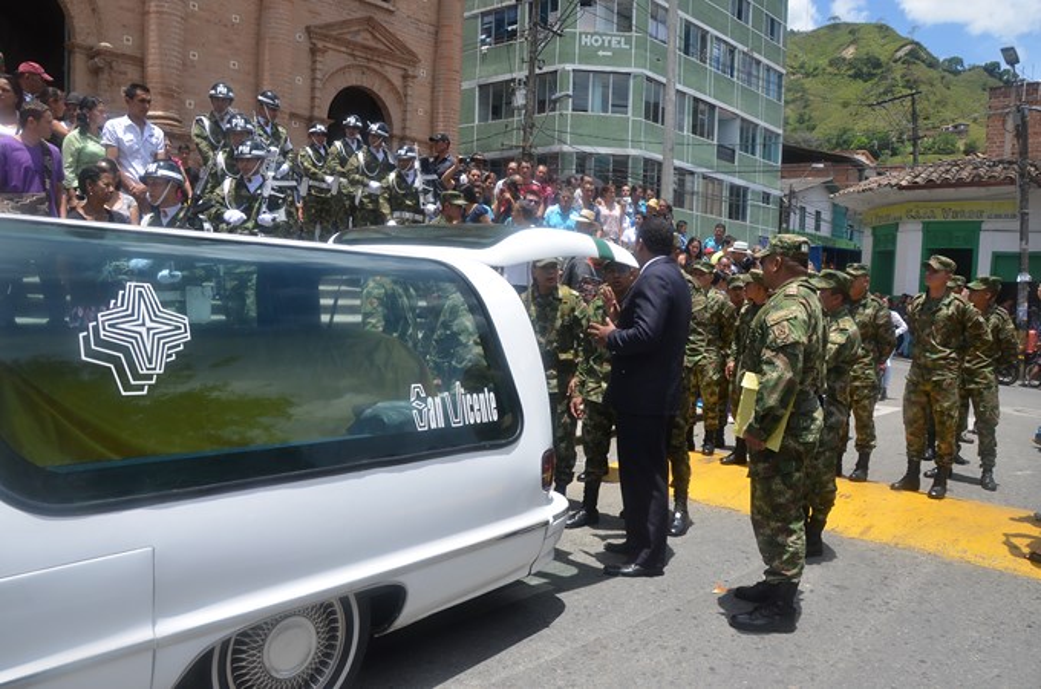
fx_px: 779
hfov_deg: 67.5
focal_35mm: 27
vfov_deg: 47.7
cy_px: 344
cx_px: 520
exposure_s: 1/250
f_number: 8
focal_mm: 18
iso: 140
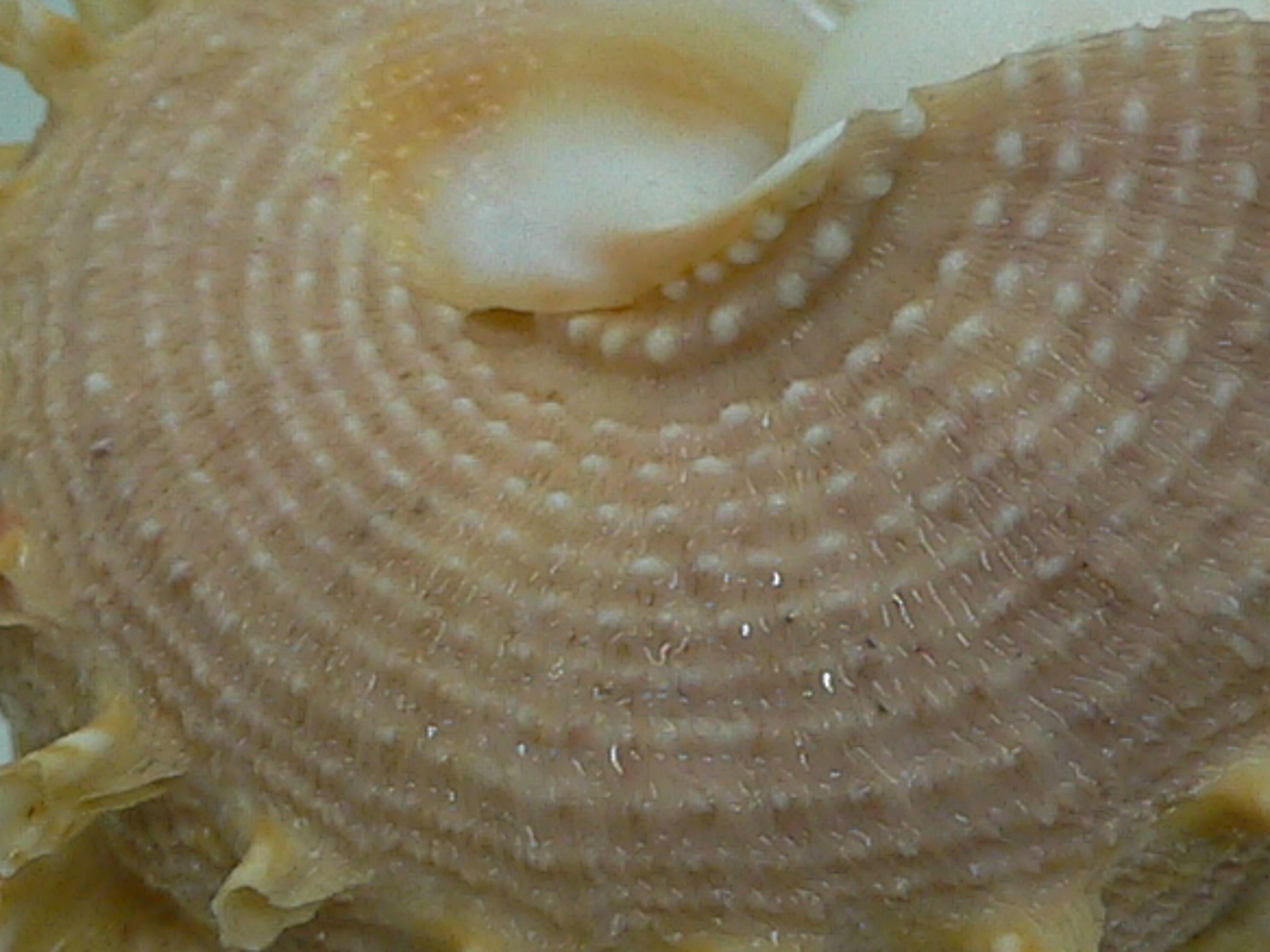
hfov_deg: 16.2
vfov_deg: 12.2
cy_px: 732
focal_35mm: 121
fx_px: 4438
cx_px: 863
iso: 80
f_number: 2.8
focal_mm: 4.6
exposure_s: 1/60
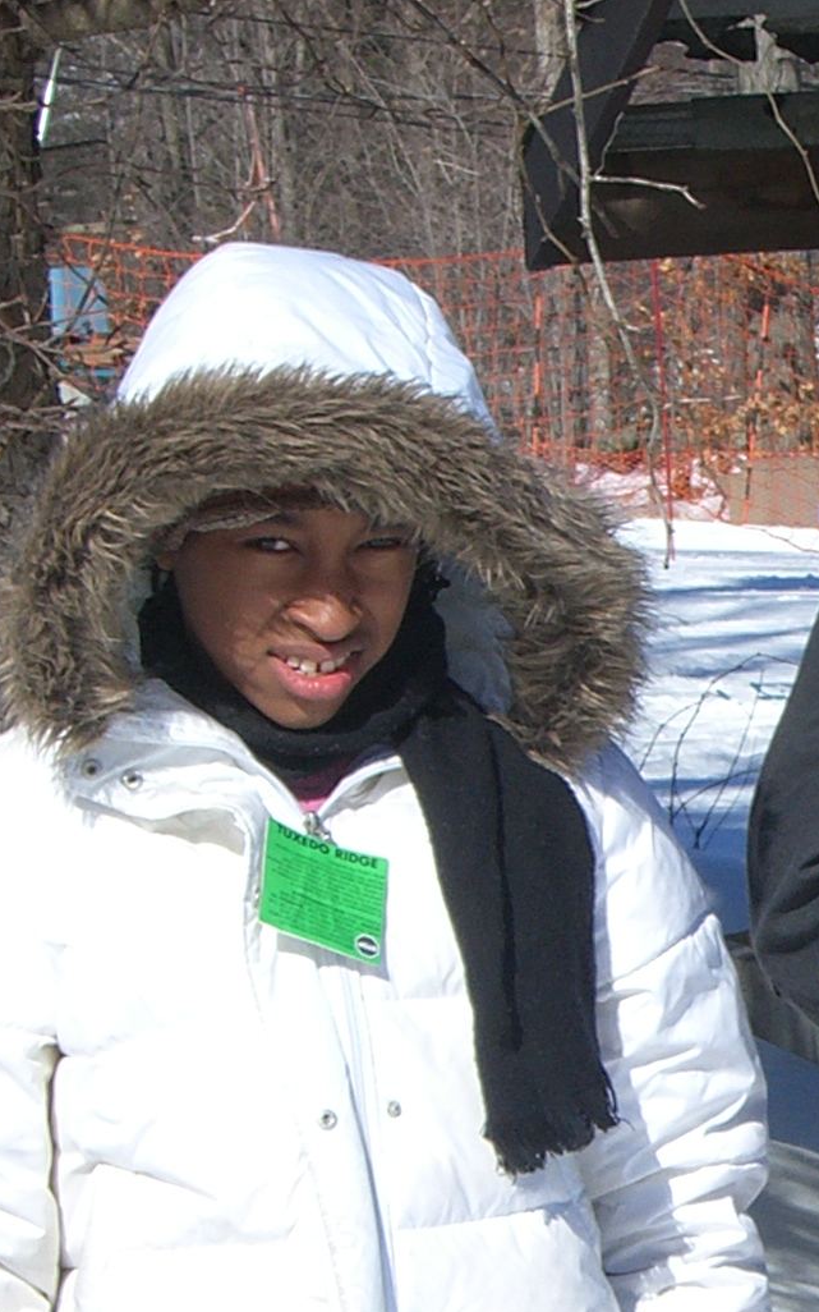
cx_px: 1382
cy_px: 959
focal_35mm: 209
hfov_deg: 6.2
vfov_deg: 10.0
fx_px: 7466
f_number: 6.5
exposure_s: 1/400
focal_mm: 12.8
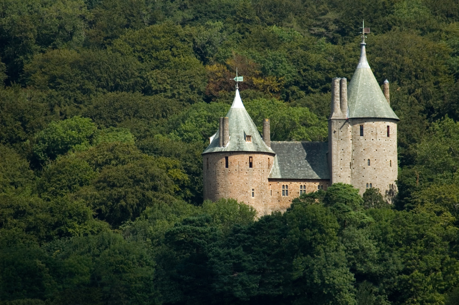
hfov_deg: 4.6
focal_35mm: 450
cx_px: 230
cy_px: 152
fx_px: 5732
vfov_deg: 3.0
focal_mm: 300
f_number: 6.3
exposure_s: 1/200
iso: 200
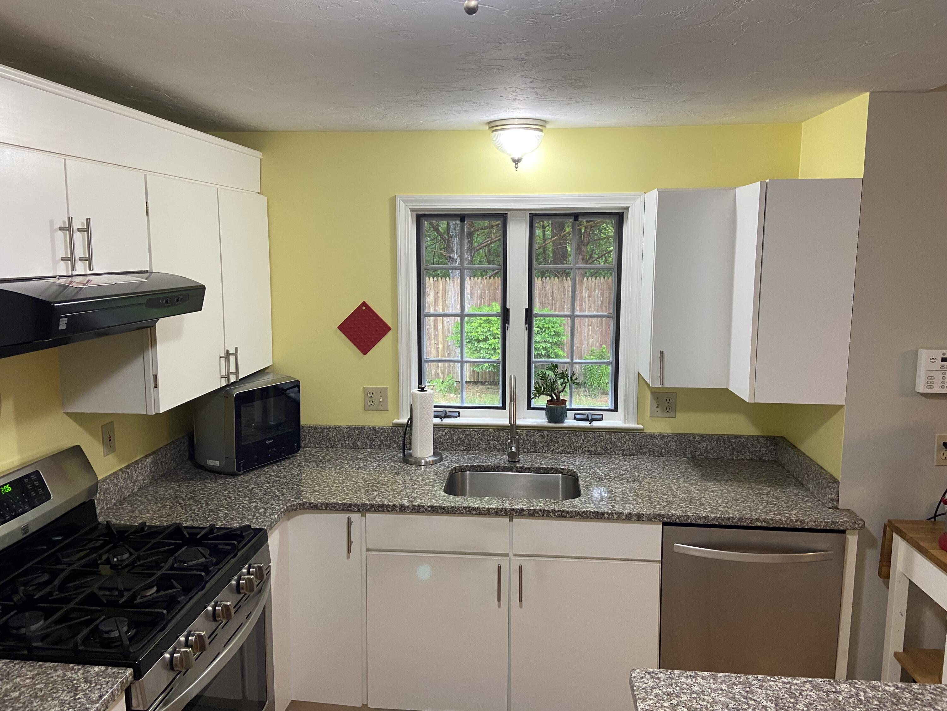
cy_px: 356
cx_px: 474
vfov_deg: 53.1
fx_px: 711
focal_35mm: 26
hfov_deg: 67.3
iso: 160
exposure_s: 1/60
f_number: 1.8
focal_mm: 4.25
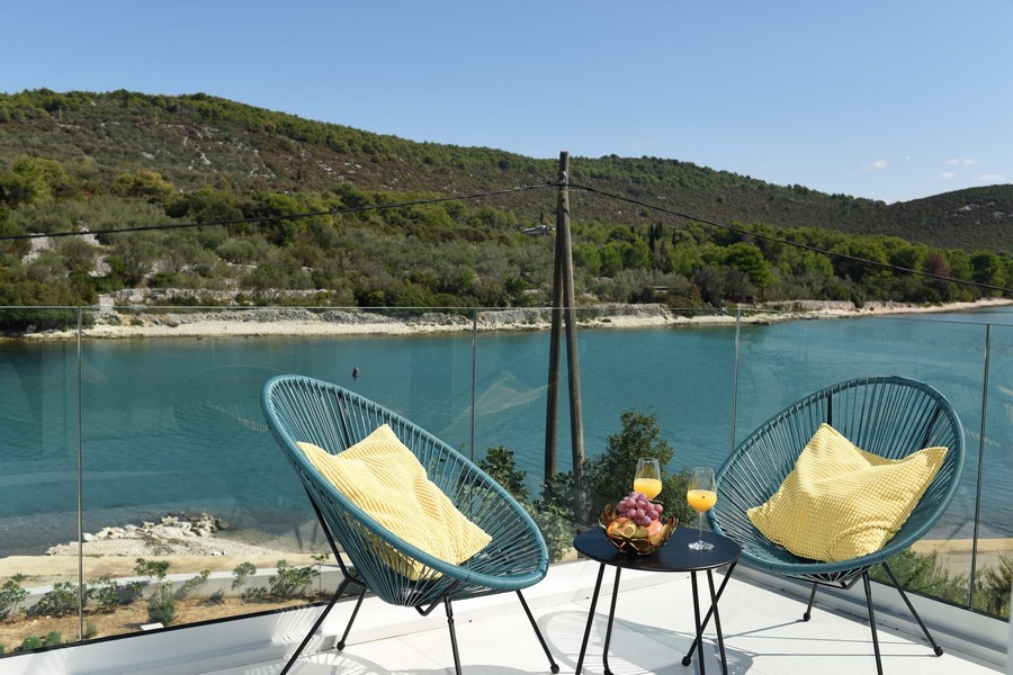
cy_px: 338
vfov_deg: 37.9
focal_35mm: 35
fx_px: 985
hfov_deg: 54.4
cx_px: 506
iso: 64
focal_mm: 35
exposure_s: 1/250
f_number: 9
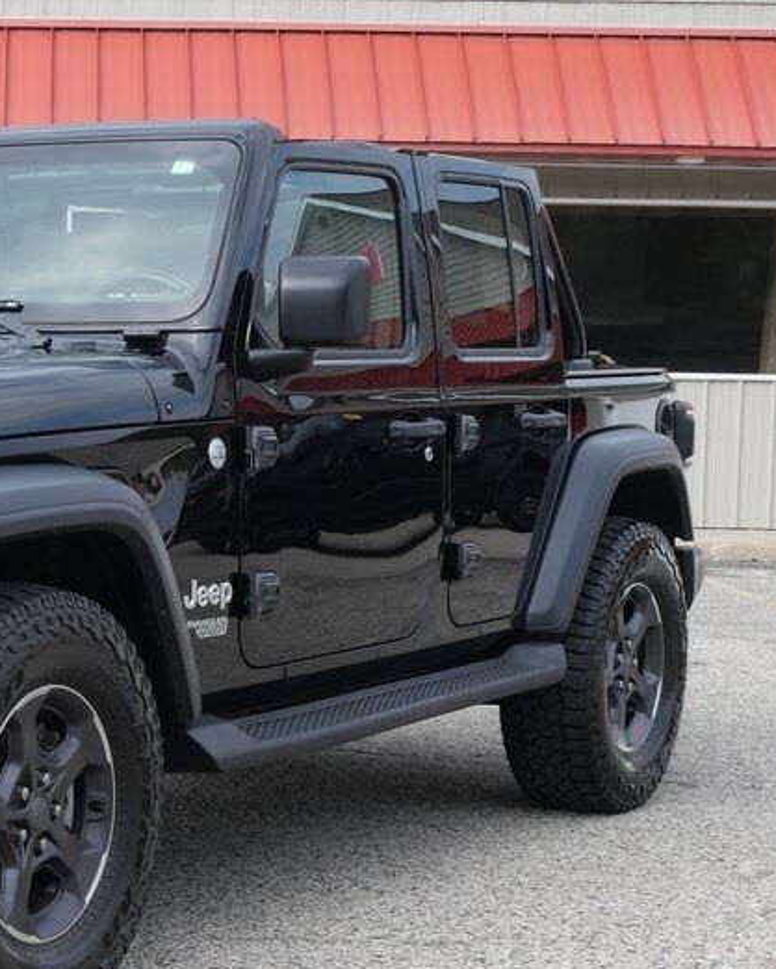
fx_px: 2525
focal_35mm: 88
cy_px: 592
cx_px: -65
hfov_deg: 16.9
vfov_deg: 21.7
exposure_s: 1/200
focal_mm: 23
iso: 200
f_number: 7.1
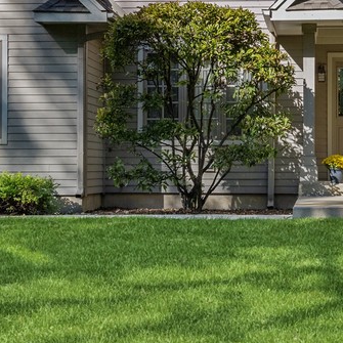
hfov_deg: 23.0
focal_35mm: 74
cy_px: 127
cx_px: 271
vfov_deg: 23.3
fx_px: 830
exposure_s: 1/100
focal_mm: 18
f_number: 8
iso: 200
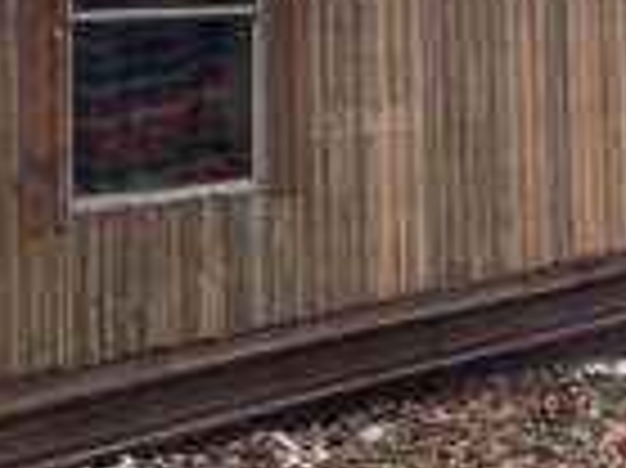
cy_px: -54
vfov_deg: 13.3
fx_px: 1969
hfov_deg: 17.8
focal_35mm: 109
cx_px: 540
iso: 32
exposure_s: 1/1642
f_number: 1.6
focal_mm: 4.2
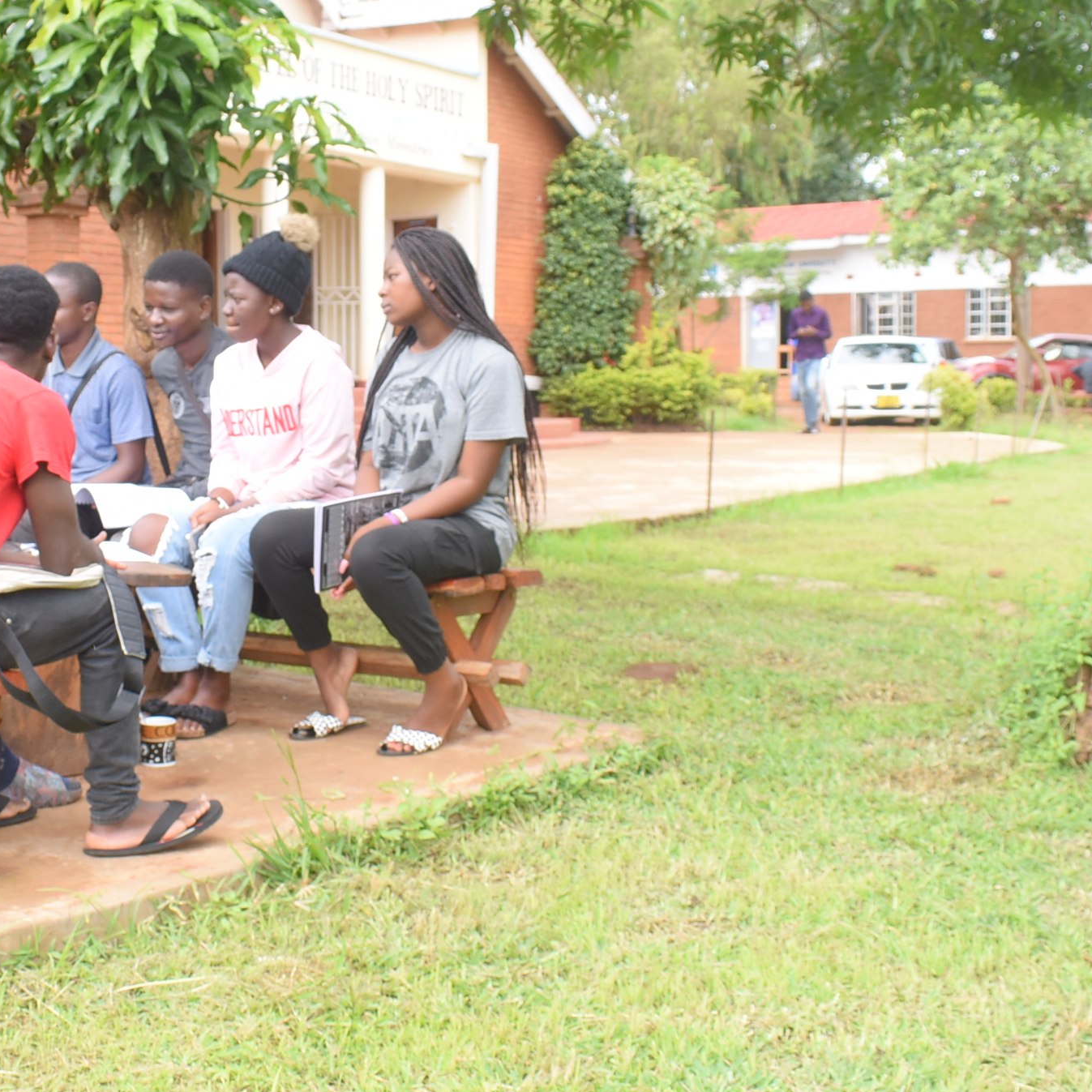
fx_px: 1820
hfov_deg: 32.9
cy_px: 480
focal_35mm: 51
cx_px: 308
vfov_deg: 33.4
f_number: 7.1
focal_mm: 18
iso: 400
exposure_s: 1/200
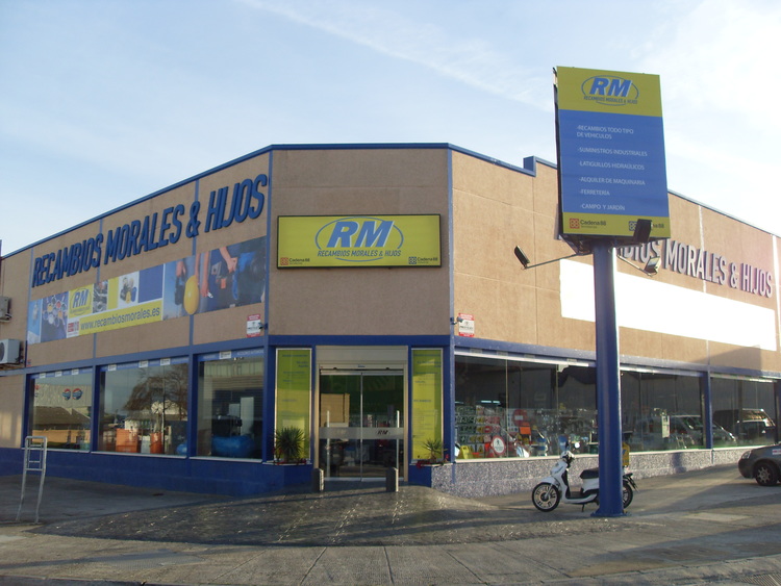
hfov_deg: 50.1
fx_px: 835
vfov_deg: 38.7
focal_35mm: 37
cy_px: 293
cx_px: 390
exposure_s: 1/125
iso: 80
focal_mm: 6.3
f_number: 7
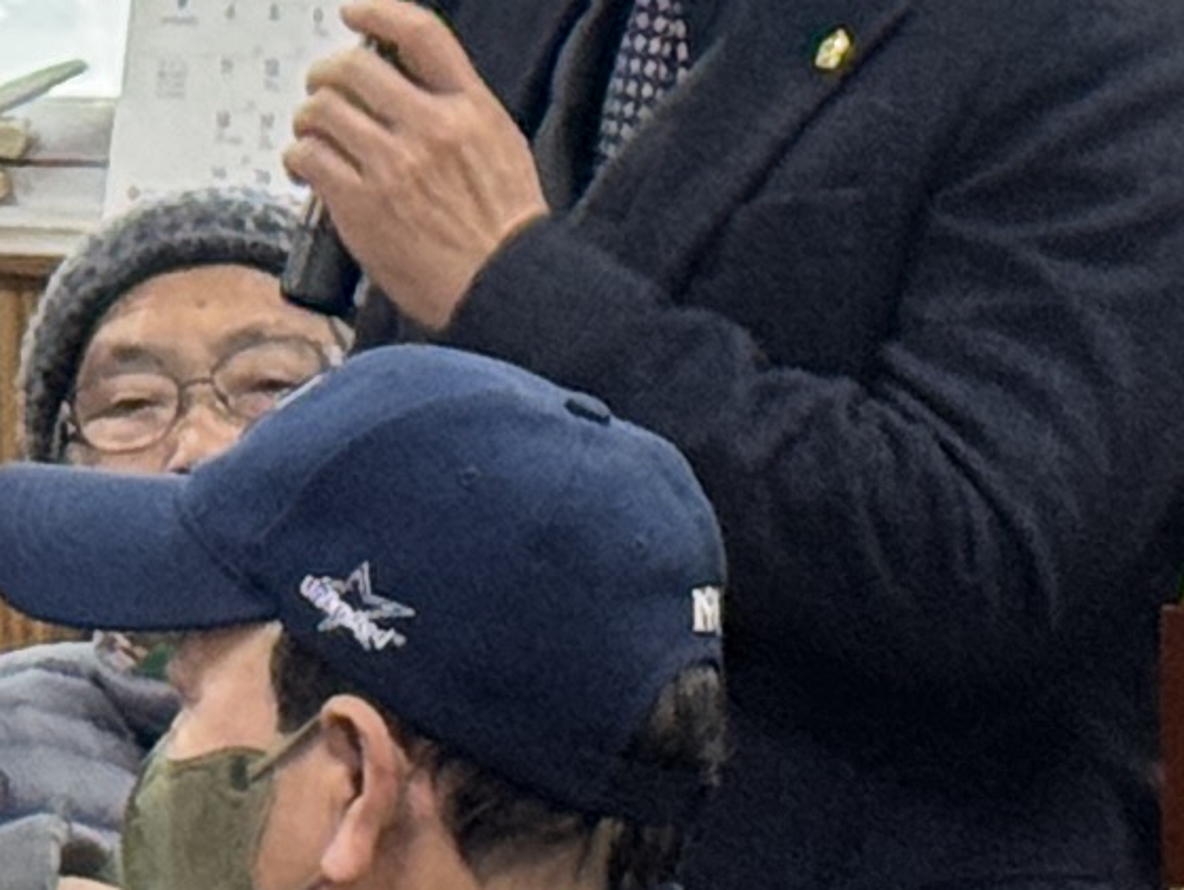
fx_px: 11842
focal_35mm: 346
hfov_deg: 5.6
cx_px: -917
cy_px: -288
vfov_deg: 4.3
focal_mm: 6.76
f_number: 1.78
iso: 125
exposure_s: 1/120
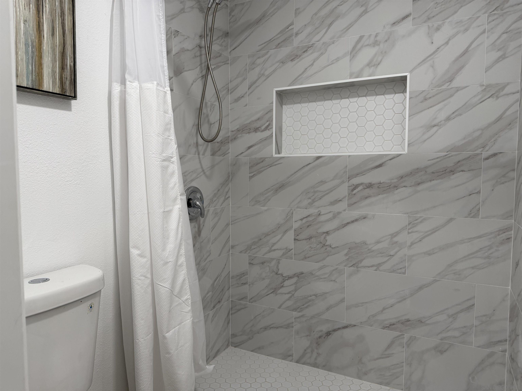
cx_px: 261
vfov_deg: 56.8
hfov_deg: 71.6
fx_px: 362
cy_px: 196
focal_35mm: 24
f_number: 1.78
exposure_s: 1/120
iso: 125
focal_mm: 6.76
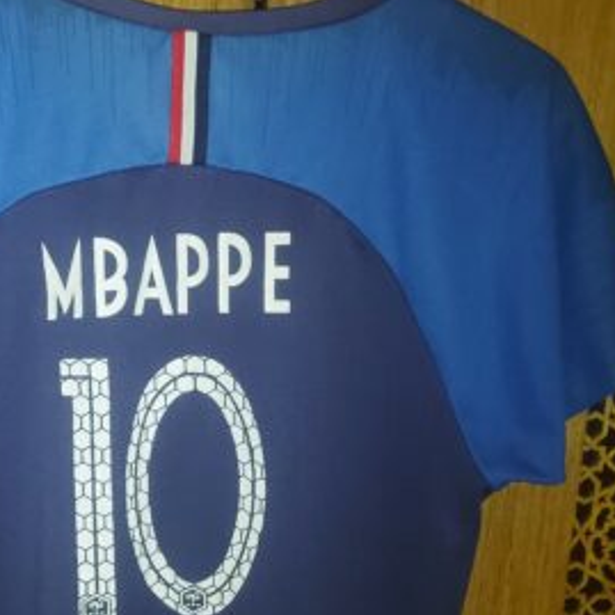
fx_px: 844
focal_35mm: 42
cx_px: 181
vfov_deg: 39.0
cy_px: 461
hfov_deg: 39.3
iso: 640
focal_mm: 4.6
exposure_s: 1/25
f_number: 1.8
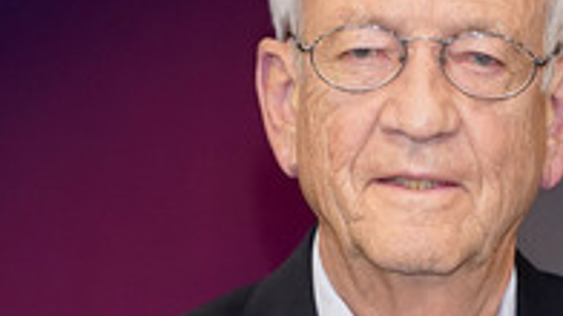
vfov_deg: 8.0
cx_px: 409
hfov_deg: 14.1
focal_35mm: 152
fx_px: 2268
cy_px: 184
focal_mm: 63
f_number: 5.6
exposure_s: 1/160
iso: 2000
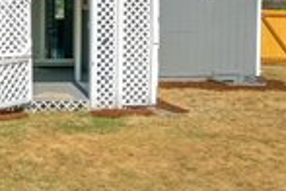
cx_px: -79
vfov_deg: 20.3
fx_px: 516
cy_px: 4
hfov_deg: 26.6
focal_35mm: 65
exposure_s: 1/3000
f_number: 2.8
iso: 130
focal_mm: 8.38
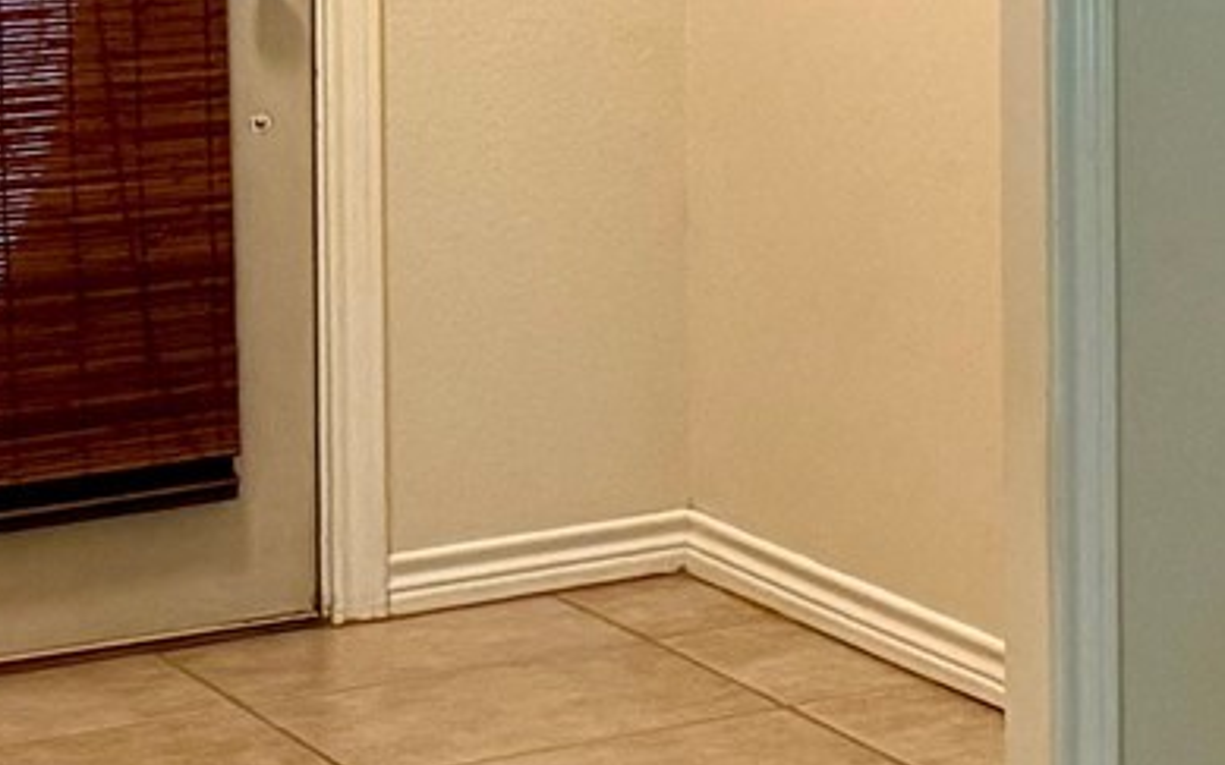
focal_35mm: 134
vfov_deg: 9.6
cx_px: 3152
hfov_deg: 11.9
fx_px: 4473
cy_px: -283
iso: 400
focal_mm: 6.76
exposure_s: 1/120
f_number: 1.78
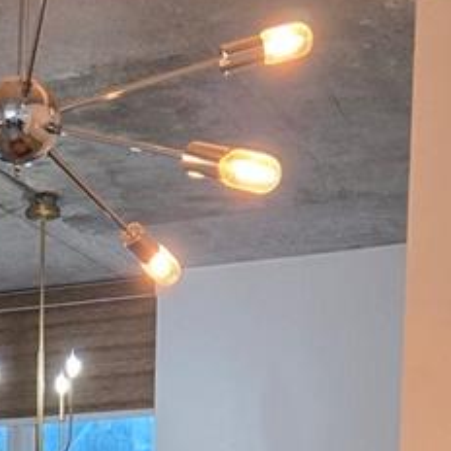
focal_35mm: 105
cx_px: -25
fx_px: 1548
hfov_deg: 16.2
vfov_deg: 15.0
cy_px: 735
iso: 200
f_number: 1.8
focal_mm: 5.4
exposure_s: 1/120
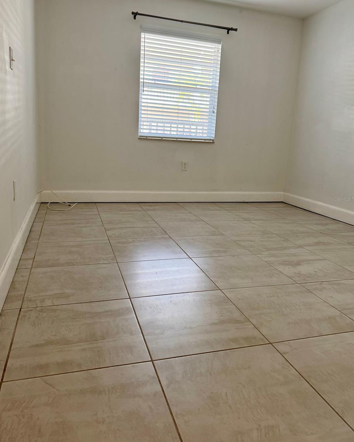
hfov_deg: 54.9
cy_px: 199
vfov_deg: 65.9
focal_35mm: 26
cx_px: 180
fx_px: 340
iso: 125
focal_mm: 6.76
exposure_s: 1/60
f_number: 1.78
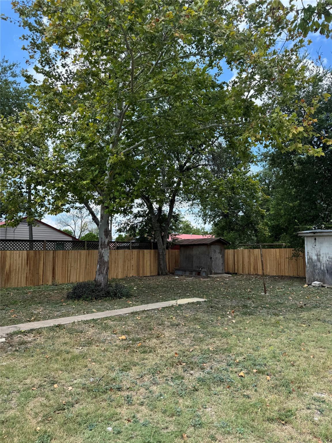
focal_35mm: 24
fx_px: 307
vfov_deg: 71.6
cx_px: 166
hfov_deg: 56.8
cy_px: 222
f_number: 1.78
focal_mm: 6.76
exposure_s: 1/1215
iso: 80
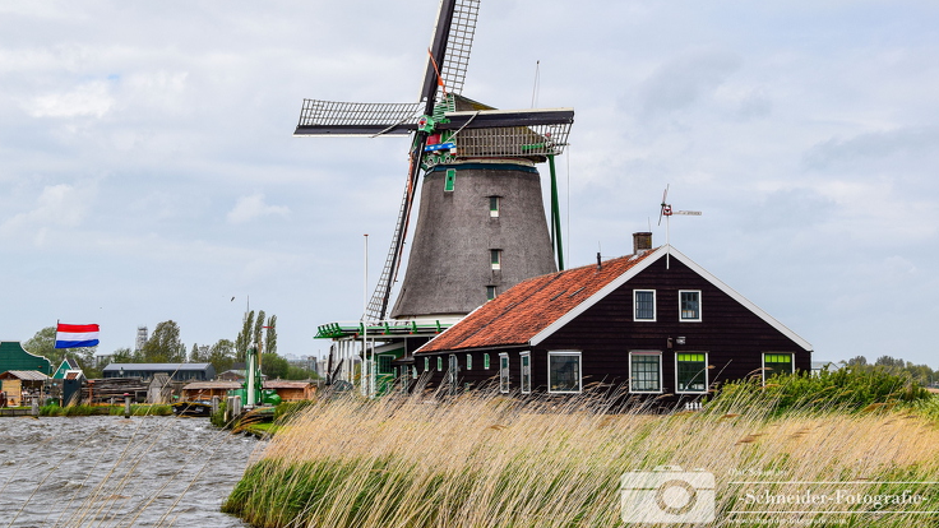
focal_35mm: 71
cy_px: 199
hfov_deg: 29.7
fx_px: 1768
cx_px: 450
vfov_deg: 17.0
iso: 280
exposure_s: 1/500
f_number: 11
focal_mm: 42
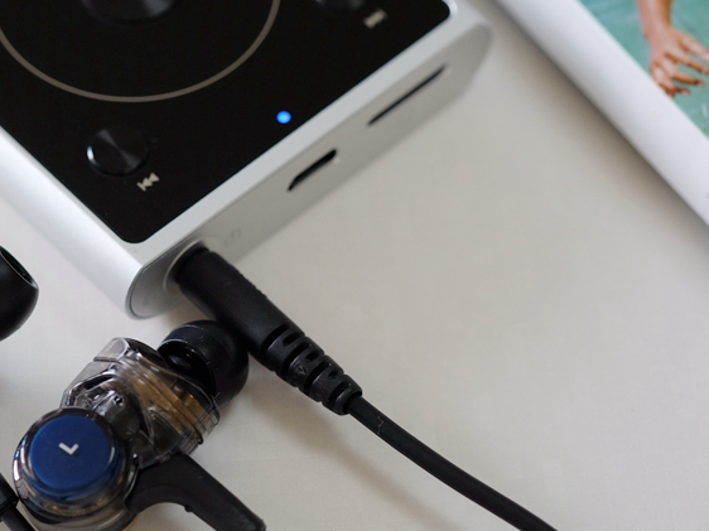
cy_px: 264
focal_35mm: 154
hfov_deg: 12.8
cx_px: 149
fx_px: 3153
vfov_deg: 9.6
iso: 500
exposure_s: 1/85
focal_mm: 60
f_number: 4
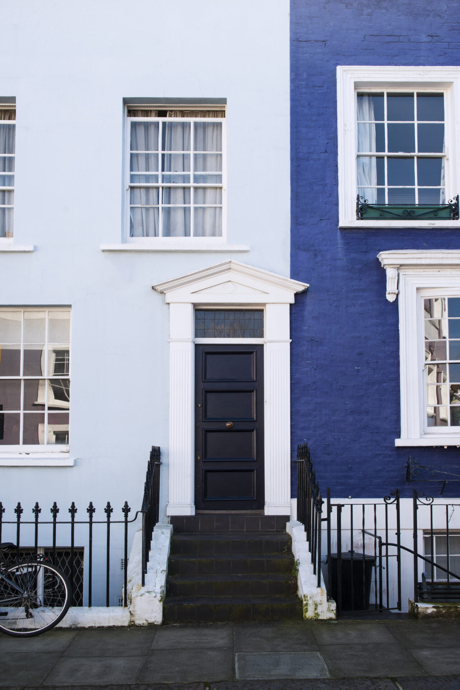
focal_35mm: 31
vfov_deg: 60.3
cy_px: 345
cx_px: 230
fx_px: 594
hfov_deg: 42.3
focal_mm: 31
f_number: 9
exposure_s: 1/250
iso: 400
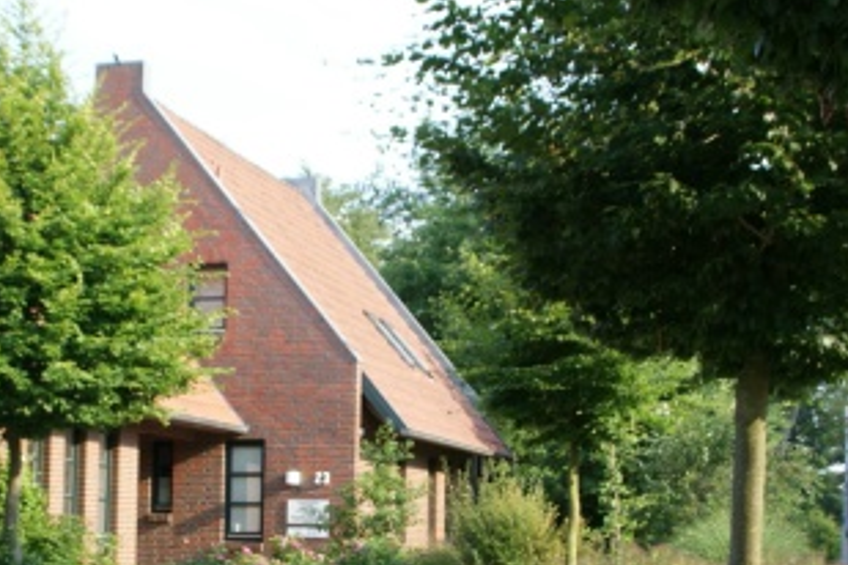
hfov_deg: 29.9
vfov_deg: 20.1
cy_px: 439
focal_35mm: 67
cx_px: 285
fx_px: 1578
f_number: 5.6
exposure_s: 1/60
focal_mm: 24
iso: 100
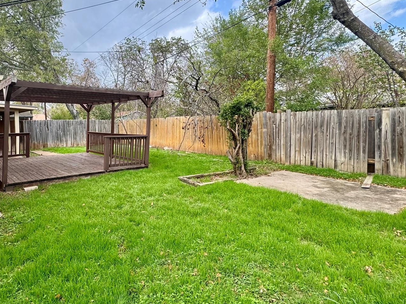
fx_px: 258
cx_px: 147
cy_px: 133
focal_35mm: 22
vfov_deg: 60.9
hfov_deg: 74.8
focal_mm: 2.22
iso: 40
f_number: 2.2
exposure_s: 1/407
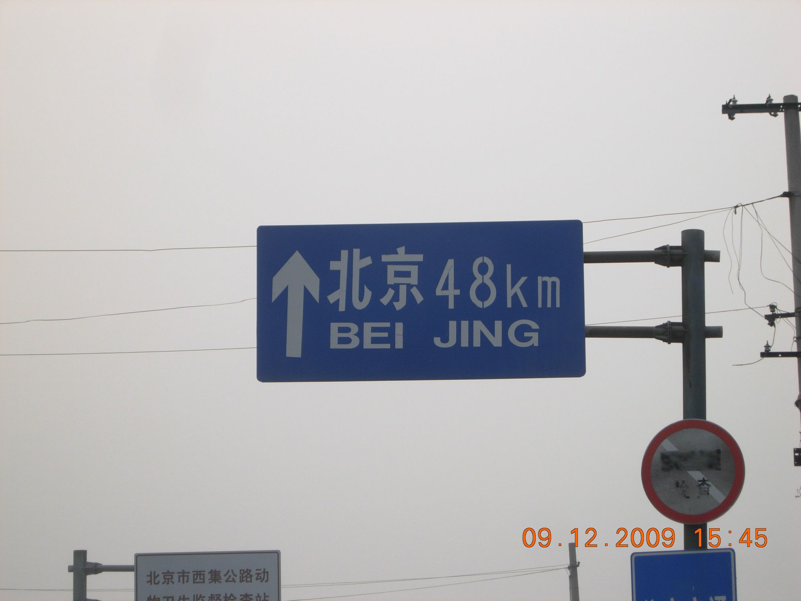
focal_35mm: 126
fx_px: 2916
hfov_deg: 15.6
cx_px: 400
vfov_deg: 11.8
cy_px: 300
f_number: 5.3
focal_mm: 26.3
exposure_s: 1/76.1
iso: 50
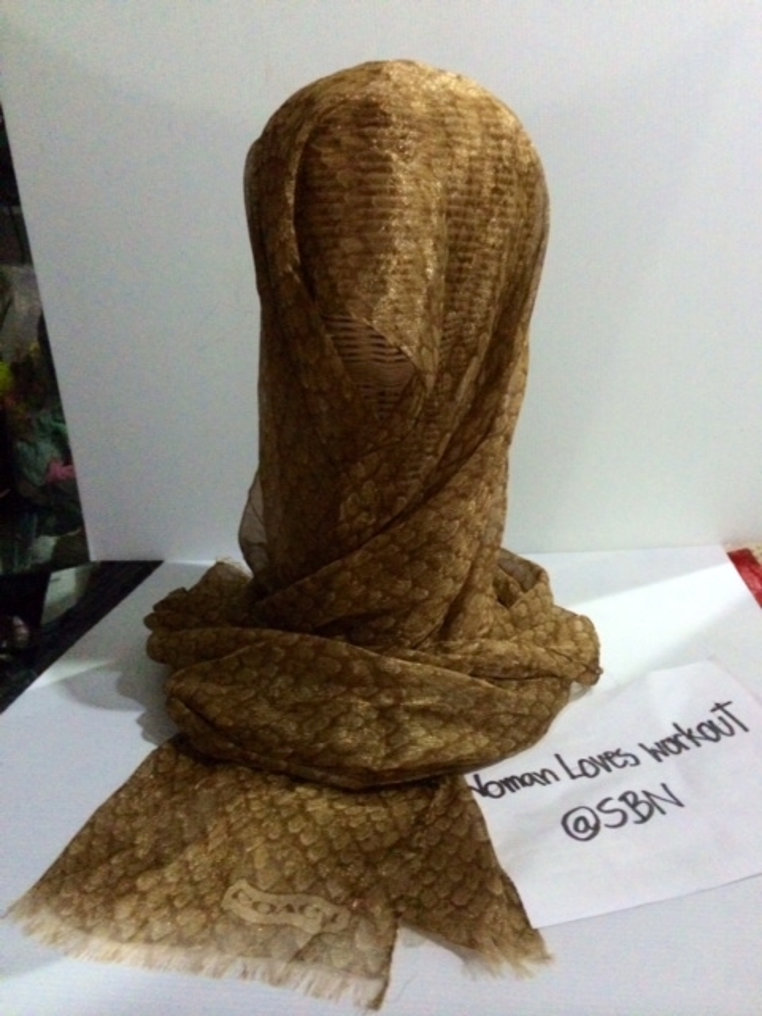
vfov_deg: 60.0
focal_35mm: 30
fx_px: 881
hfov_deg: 46.8
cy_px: 508
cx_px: 381
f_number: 2.2
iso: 800
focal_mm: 4.12
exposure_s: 1/15
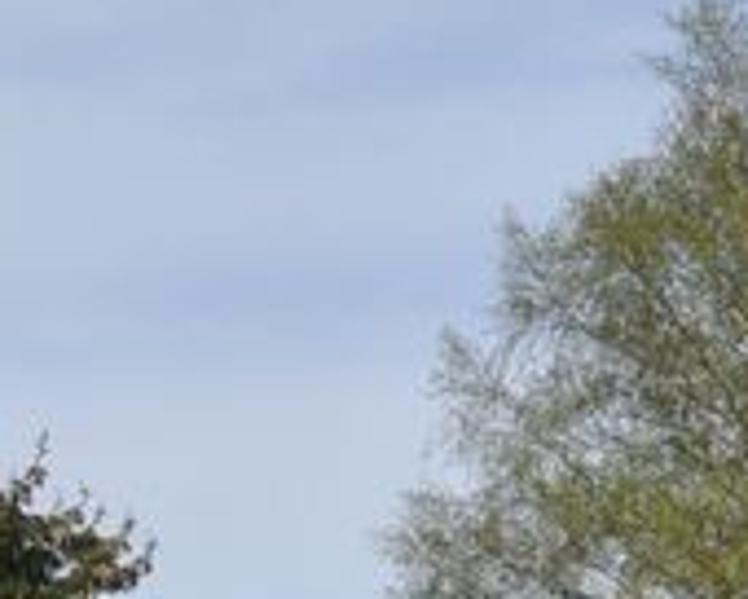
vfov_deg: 6.0
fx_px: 5623
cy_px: 929
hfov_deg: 7.5
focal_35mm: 254
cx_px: -189
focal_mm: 30
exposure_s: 1/500
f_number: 9
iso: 200
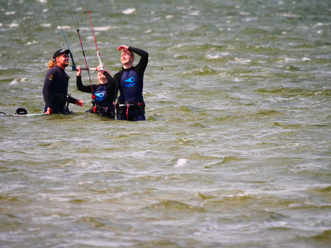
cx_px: 166
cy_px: 124
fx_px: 7650
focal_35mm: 800
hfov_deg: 2.5
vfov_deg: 1.9
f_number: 6.3
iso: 1000
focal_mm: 400
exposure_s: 1/1600
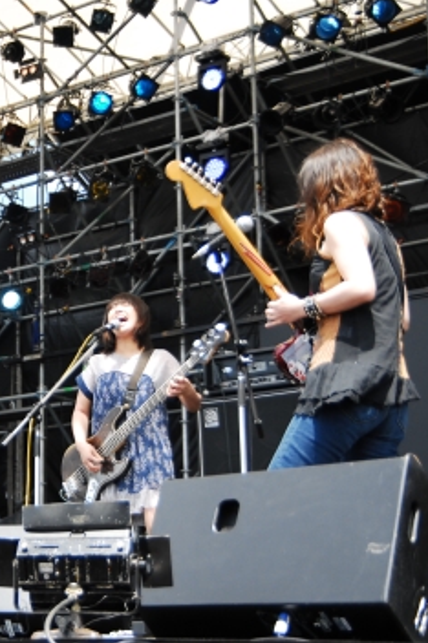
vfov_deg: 26.3
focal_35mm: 77
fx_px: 1376
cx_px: -29
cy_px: 321
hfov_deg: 17.2
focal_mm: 34
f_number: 2.8
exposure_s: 1/2000
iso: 400
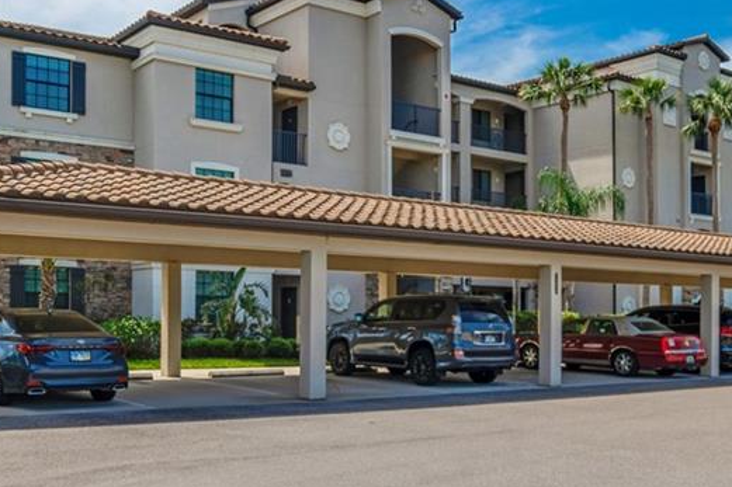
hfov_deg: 45.4
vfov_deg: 31.1
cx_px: 339
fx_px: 874
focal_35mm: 43
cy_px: 300
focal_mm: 14
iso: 100
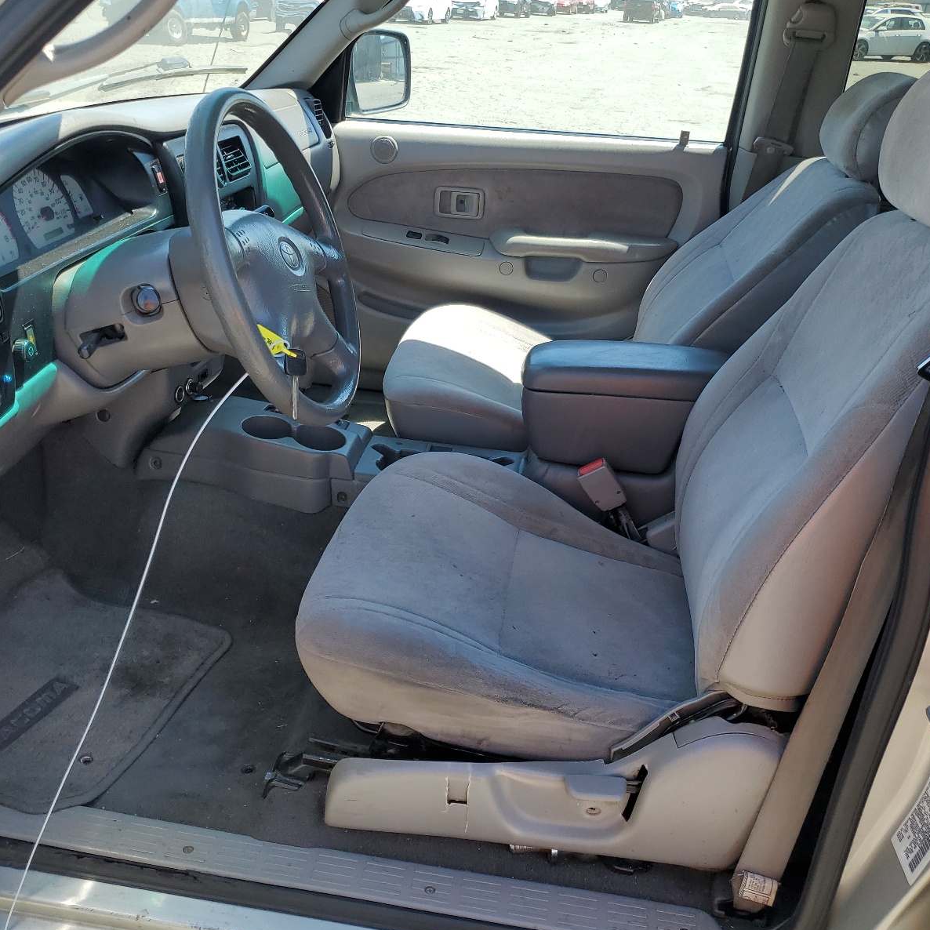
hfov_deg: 52.5
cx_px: 451
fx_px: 942
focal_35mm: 31
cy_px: 469
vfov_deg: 52.5
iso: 50
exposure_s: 1/714
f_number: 1.5
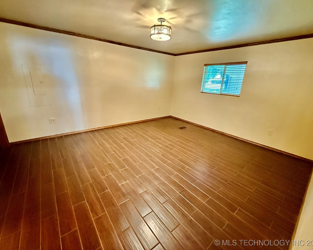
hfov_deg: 96.8
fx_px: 139
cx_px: 153
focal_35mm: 15
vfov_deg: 84.0
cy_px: 122
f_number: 2.2
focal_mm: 2.22
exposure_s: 1/60
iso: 1250
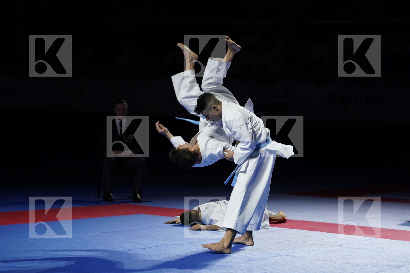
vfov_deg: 15.9
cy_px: 136
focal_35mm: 86
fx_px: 979
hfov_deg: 23.6
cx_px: 205
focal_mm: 86
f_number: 2.8
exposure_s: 1/500
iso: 400
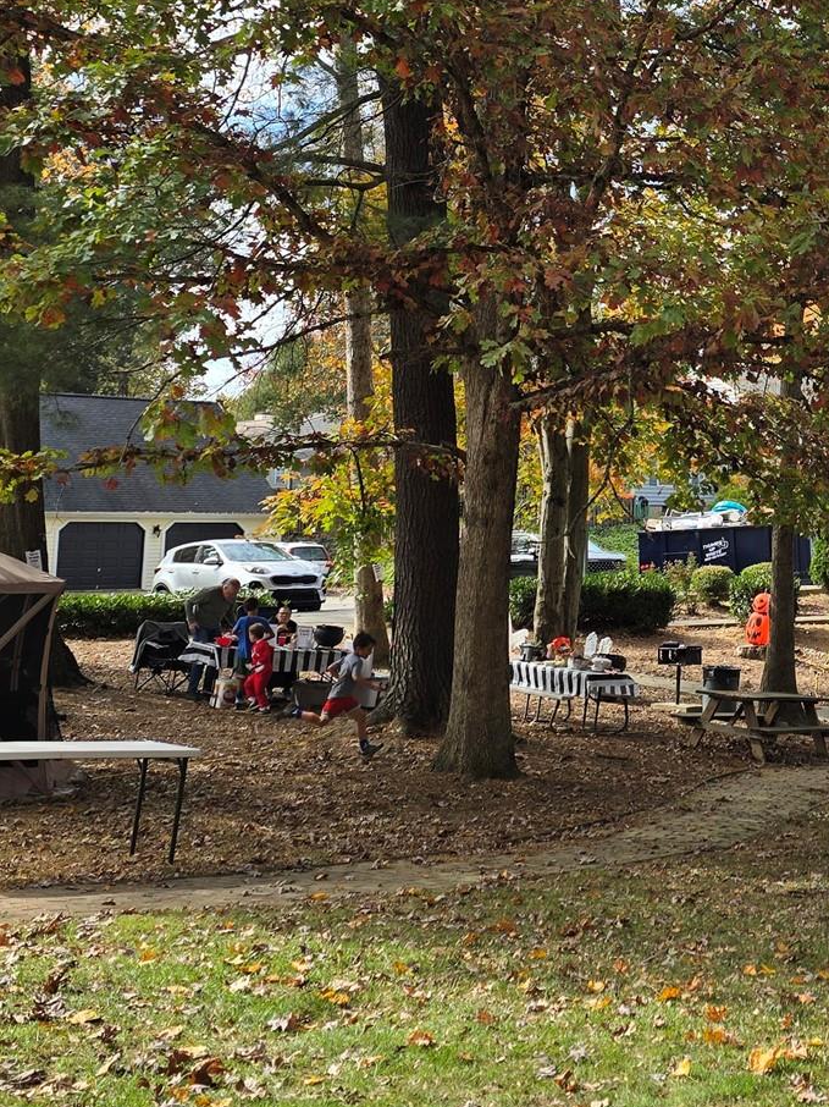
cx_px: 800
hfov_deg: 26.7
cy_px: 283
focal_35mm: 52
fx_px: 1661
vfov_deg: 36.0
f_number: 1.7
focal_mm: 6.3
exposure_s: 1/501
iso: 12
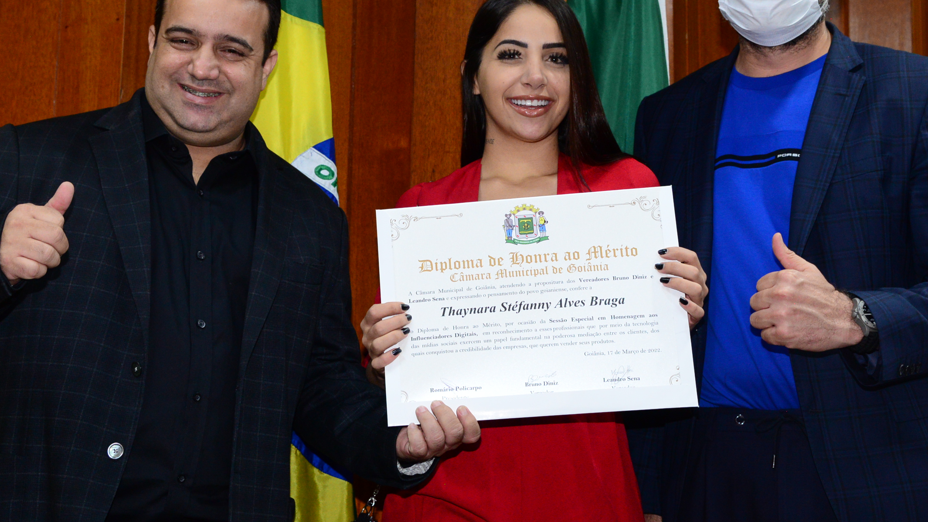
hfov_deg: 27.5
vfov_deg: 15.6
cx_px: 450
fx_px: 1895
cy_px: 143
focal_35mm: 77
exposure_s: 1/100
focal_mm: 52
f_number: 4.5
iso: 2500
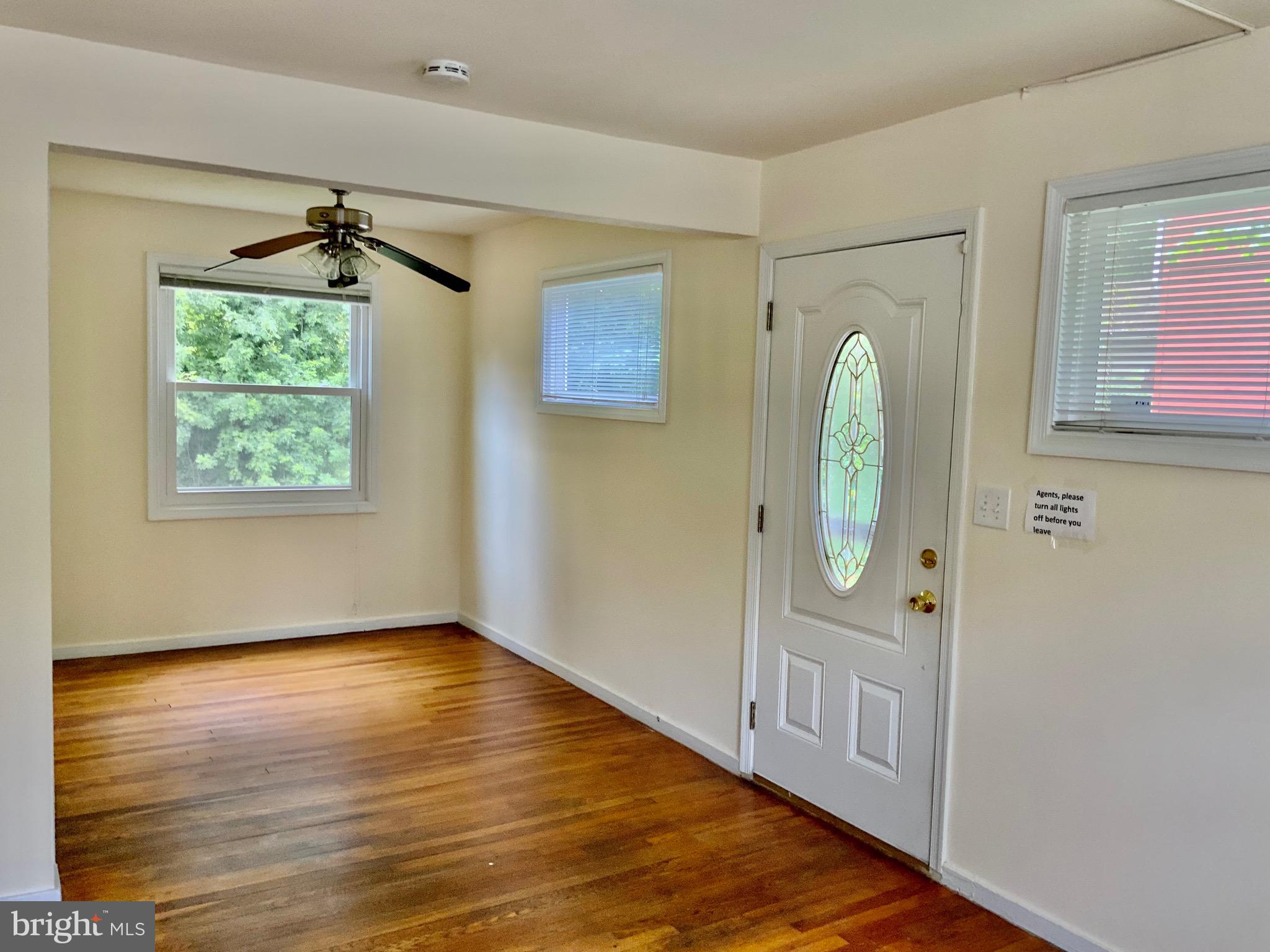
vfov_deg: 48.2
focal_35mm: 29
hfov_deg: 61.7
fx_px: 1064
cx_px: 635
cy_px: 476
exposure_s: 1/60
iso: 80
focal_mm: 3
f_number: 1.8
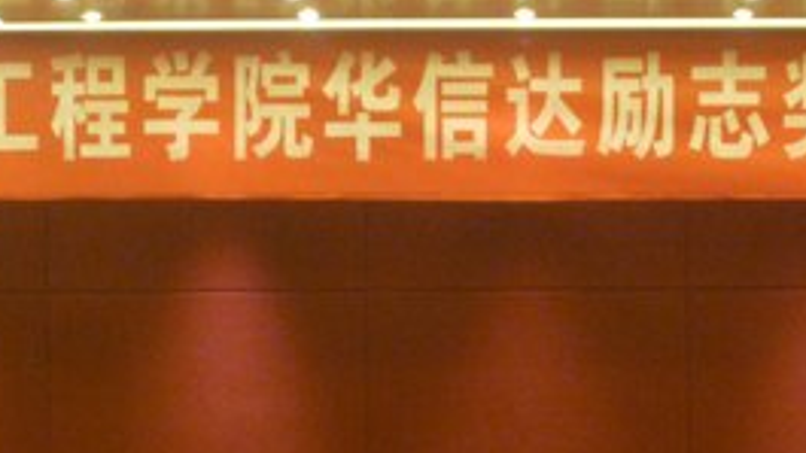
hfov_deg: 8.8
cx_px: 575
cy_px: 483
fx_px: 5214
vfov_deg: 5.0
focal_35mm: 244
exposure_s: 1/8
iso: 400
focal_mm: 17.5
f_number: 5.7
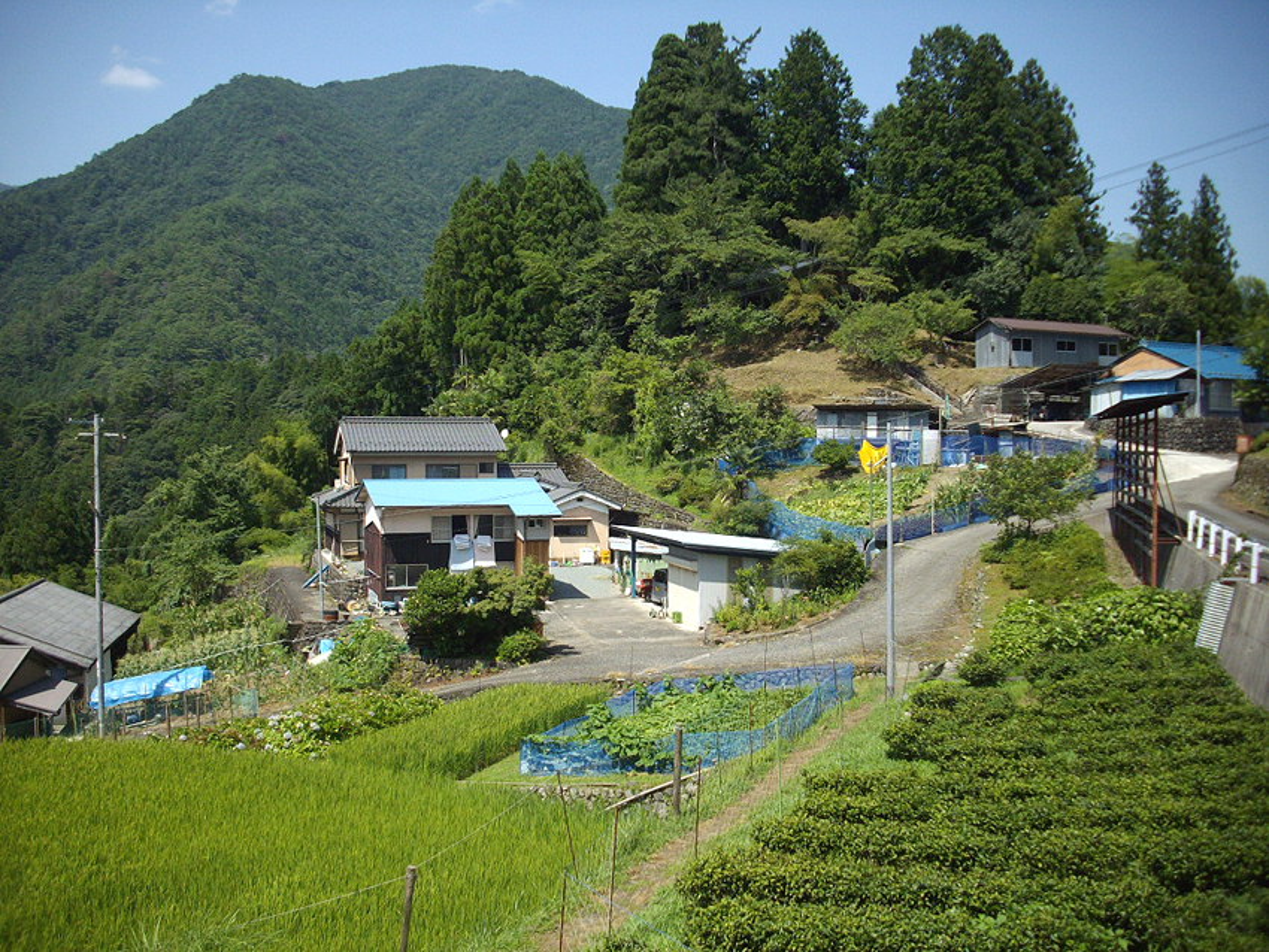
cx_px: 634
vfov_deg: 38.7
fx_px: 1357
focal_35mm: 37
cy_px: 476
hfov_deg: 50.1
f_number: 5.6
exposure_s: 1/250
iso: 80
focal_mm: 6.2
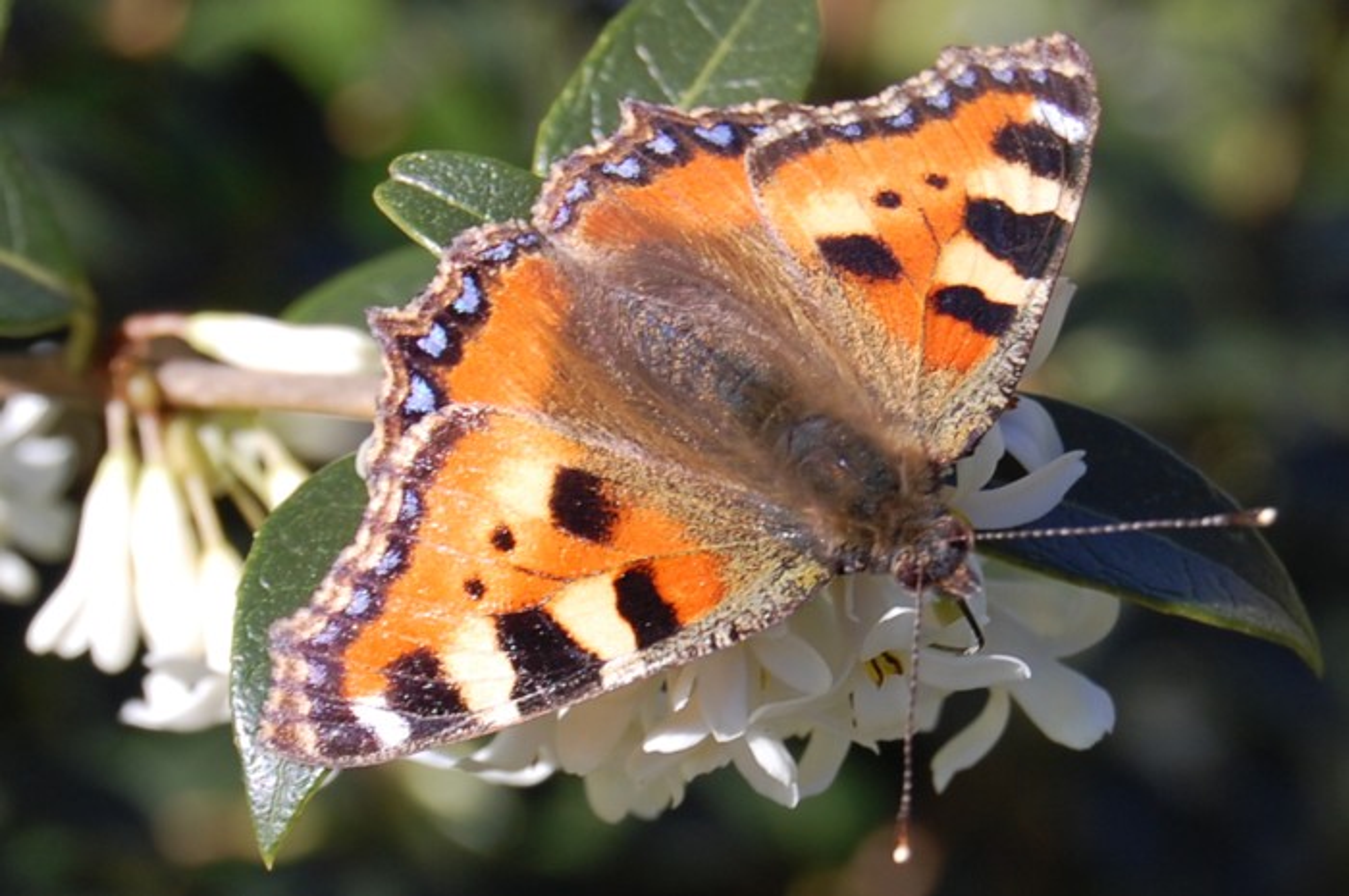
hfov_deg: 24.6
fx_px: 3088
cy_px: 448
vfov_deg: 16.5
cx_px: 674
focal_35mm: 82
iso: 200
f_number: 8
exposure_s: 1/250
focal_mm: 55
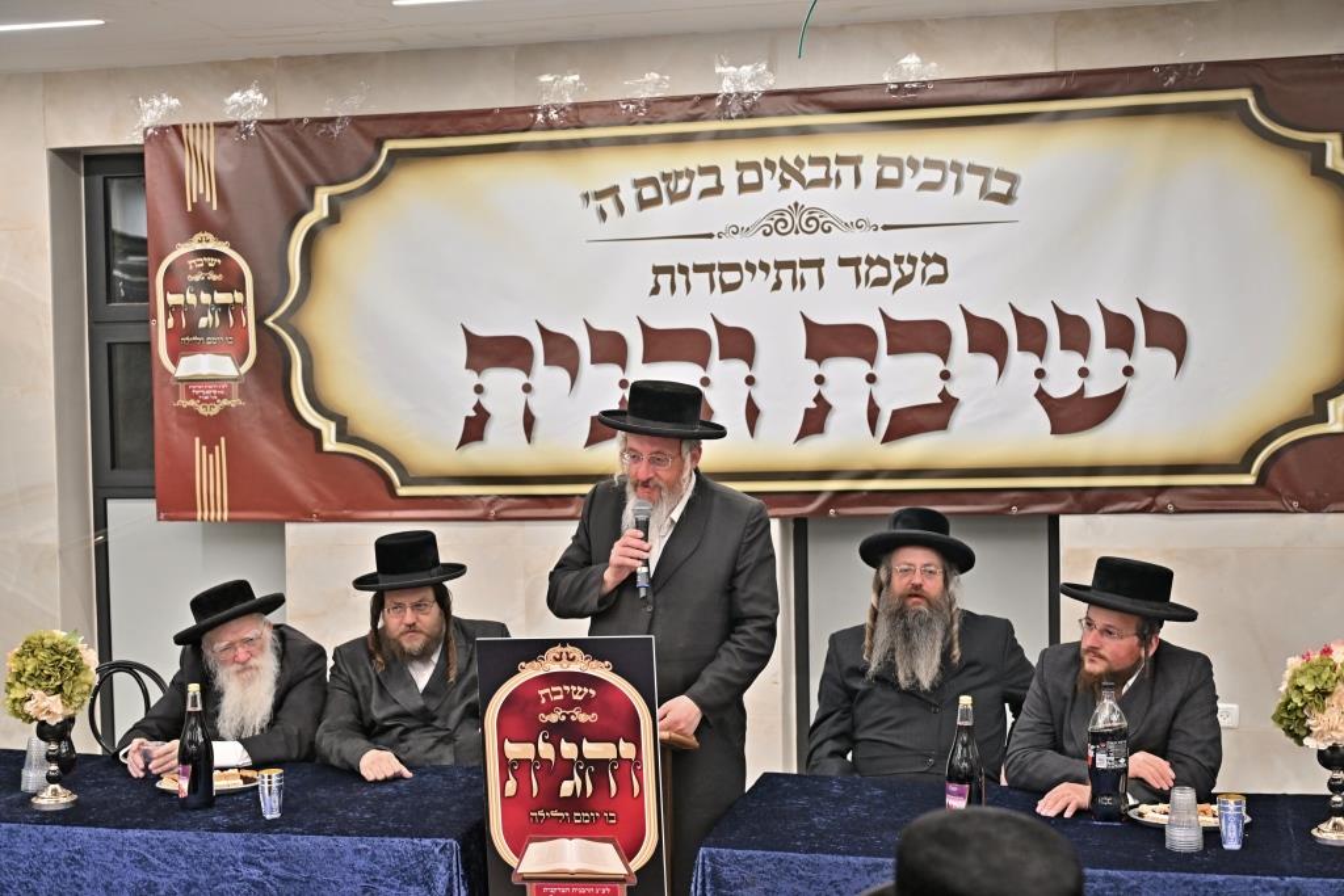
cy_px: 448
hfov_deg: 42.7
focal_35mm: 46
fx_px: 1717
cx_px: 672
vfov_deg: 29.3
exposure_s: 1/160
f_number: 4
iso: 1000
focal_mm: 46
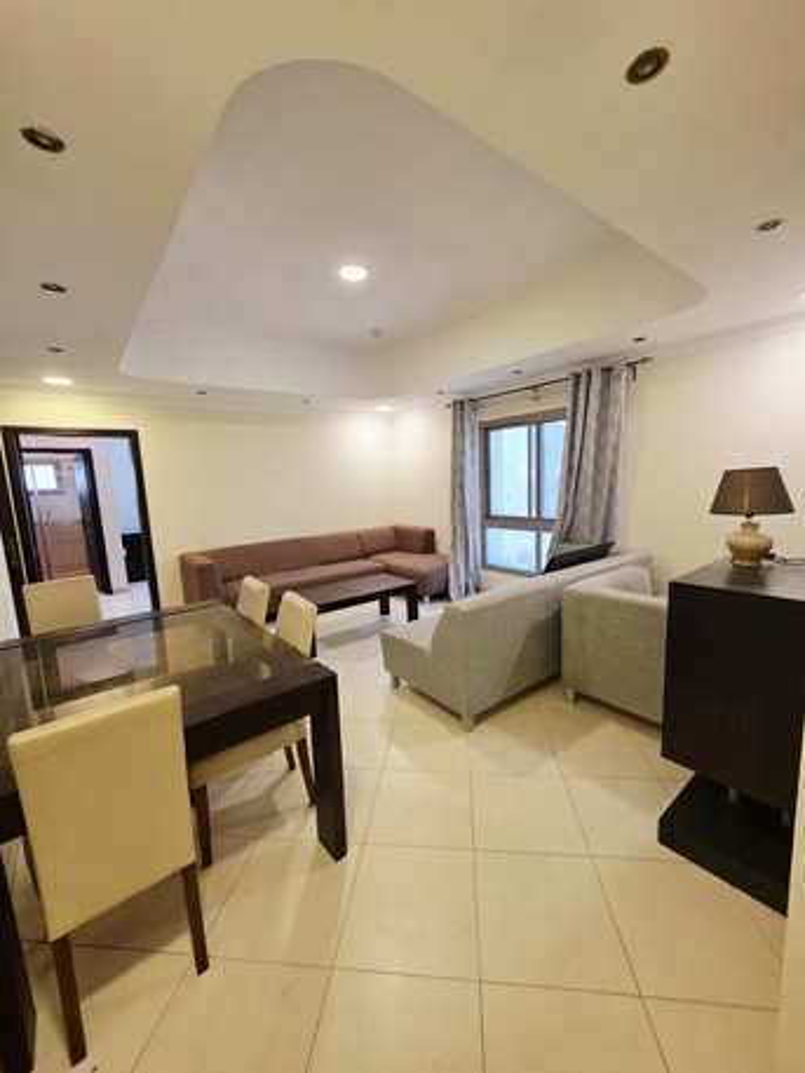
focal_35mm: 13
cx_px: 402
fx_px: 403
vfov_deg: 106.2
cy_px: 536
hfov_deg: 89.9
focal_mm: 2.2
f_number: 1.9
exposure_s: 1/101
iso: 250
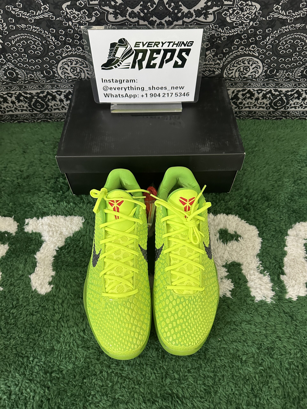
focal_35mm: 24
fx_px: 284
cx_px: 154
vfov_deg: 71.6
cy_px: 204
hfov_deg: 56.8
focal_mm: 6.86
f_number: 1.78
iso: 500
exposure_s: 1/60
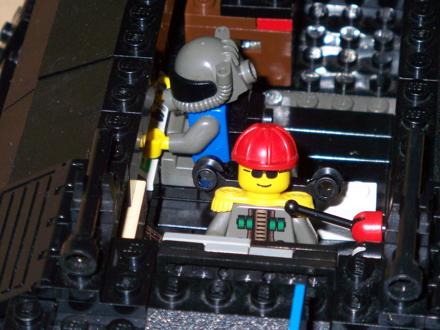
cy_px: 193
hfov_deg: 13.1
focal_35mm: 151
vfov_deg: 9.8
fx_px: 1919
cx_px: 252
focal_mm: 19.2
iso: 125
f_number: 4.4
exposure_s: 1/125
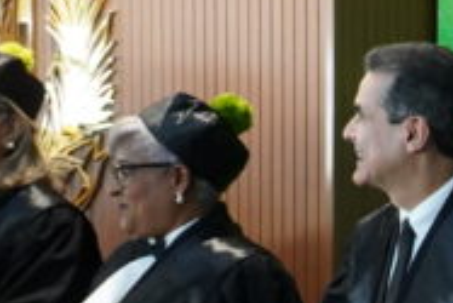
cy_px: 304
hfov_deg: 15.3
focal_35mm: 116
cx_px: 802
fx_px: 1461
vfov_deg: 11.7
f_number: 4.5
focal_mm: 21
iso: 5000
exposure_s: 1/320
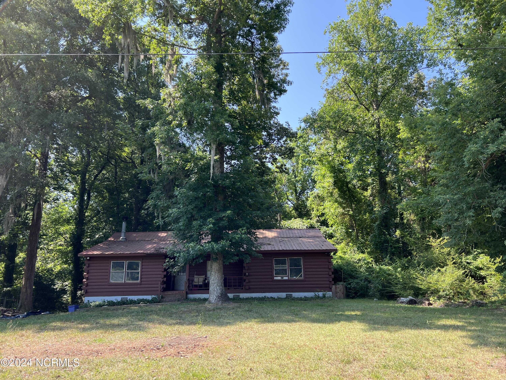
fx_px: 380
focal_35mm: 26
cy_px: 190
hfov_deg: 67.3
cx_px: 253
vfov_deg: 53.1
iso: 50
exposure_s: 1/658
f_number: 1.5
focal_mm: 5.7
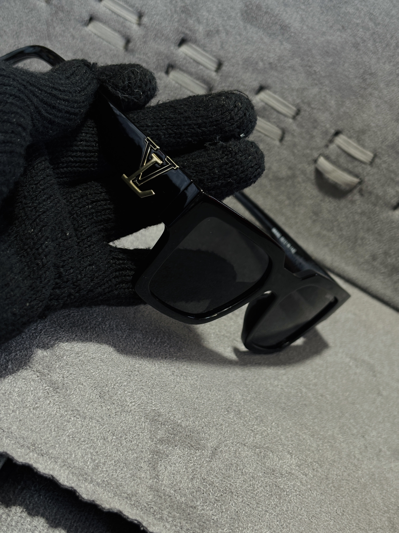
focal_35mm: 52
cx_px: 200
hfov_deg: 28.0
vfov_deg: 36.8
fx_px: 799
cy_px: 266
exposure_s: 1/40
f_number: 1.6
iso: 160
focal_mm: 5.96
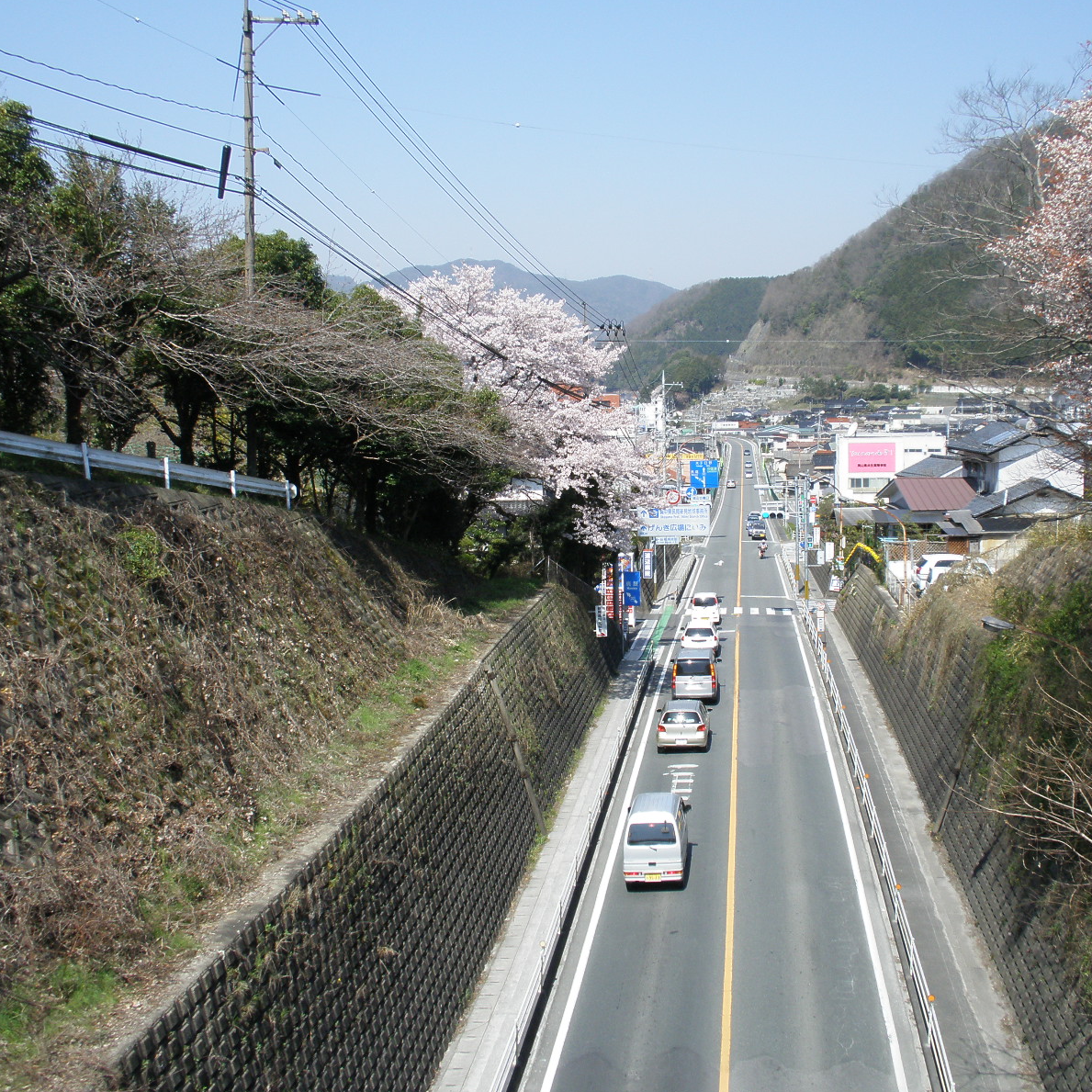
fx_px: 1570
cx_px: 682
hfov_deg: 38.1
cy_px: 546
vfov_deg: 38.3
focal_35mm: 44
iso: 64
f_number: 10
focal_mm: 6.6
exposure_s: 1/100
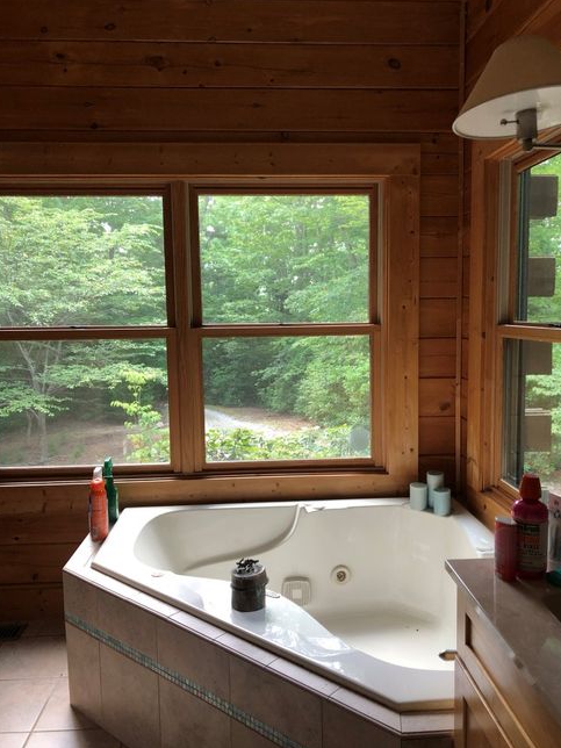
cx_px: 283
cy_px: 366
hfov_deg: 48.2
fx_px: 627
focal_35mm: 29
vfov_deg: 61.7
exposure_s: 1/24
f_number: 1.8
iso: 40
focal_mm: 3.99
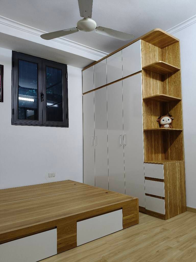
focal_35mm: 26
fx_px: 196
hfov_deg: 53.1
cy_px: 131
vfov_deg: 67.3
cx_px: 98
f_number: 1.8
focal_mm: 4.84
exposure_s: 1/120
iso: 250
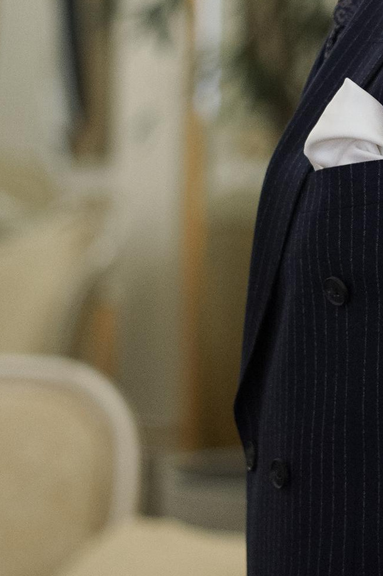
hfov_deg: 6.5
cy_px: 135
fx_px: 3338
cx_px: 591
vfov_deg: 9.8
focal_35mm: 209
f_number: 1.8
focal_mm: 50
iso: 1250
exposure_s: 1/320
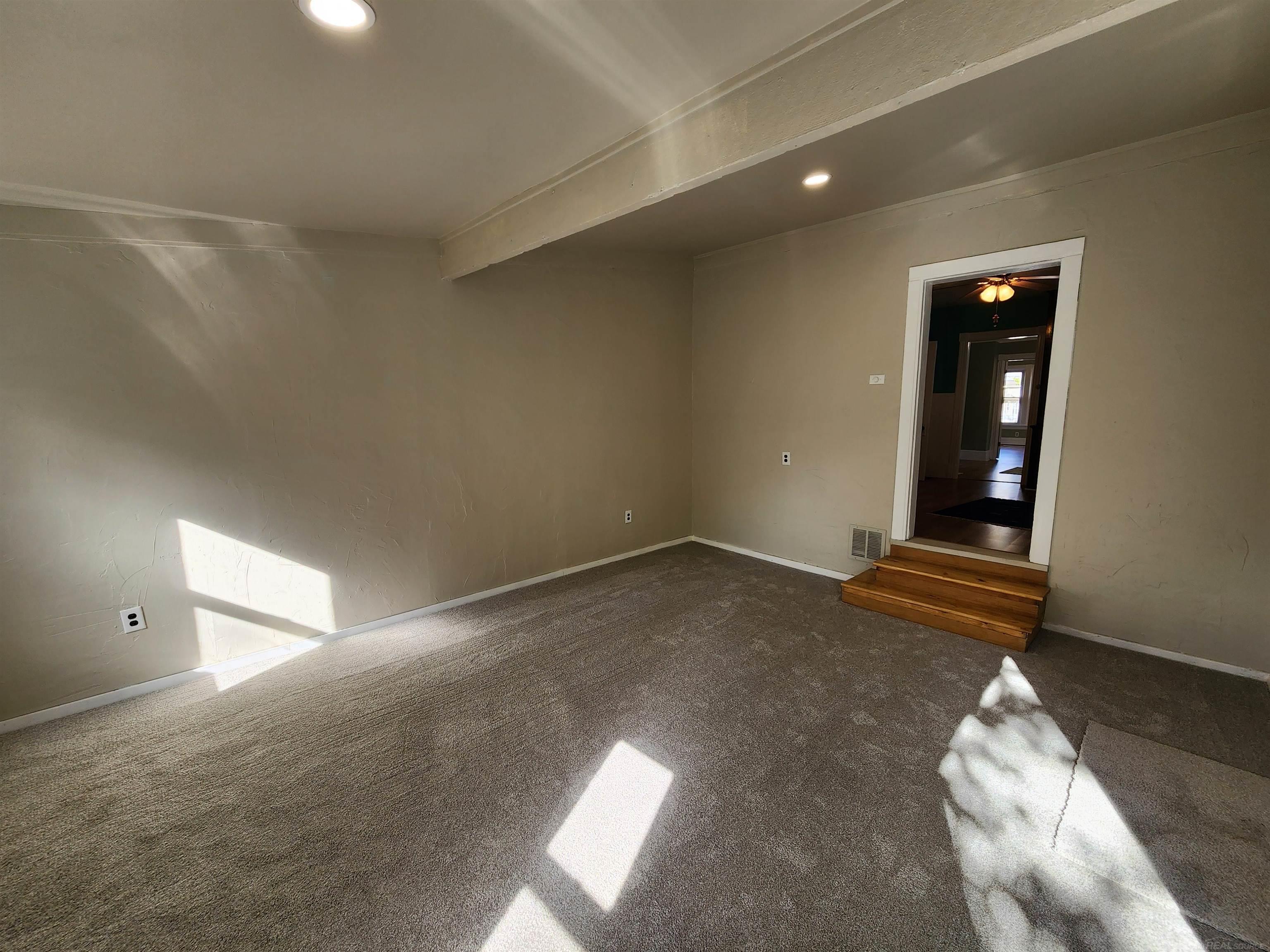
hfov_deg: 106.2
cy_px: 476
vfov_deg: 89.9
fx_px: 477
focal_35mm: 13
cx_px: 635
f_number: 2.2
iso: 64
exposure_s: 1/120
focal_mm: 2.2
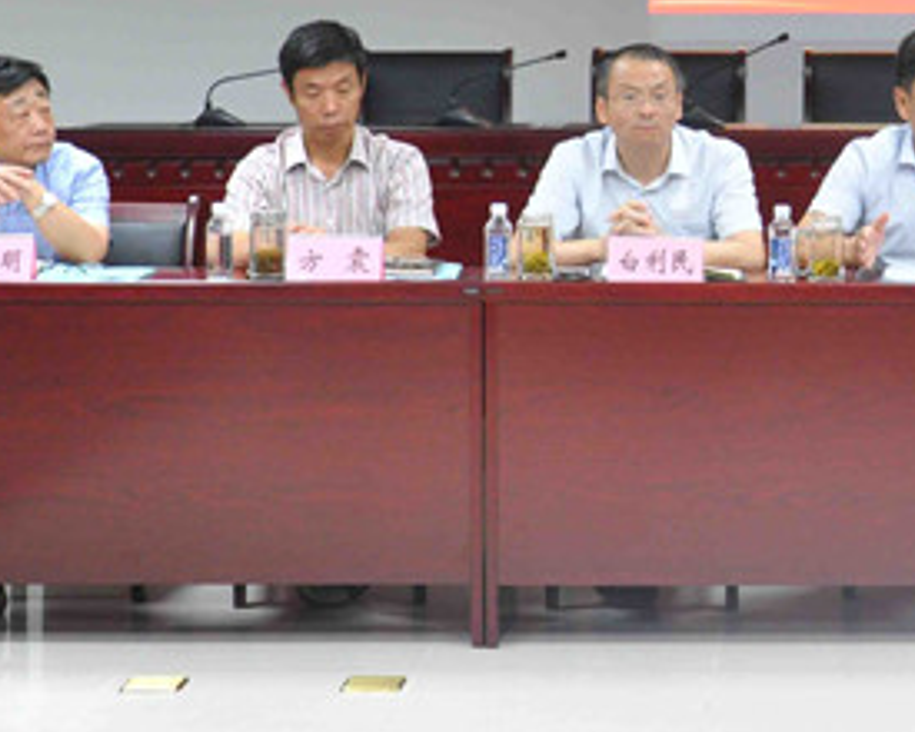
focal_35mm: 116
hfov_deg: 16.2
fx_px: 3144
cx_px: 955
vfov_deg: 13.2
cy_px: 65
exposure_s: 1/30
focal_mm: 35
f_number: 5.6
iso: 1250
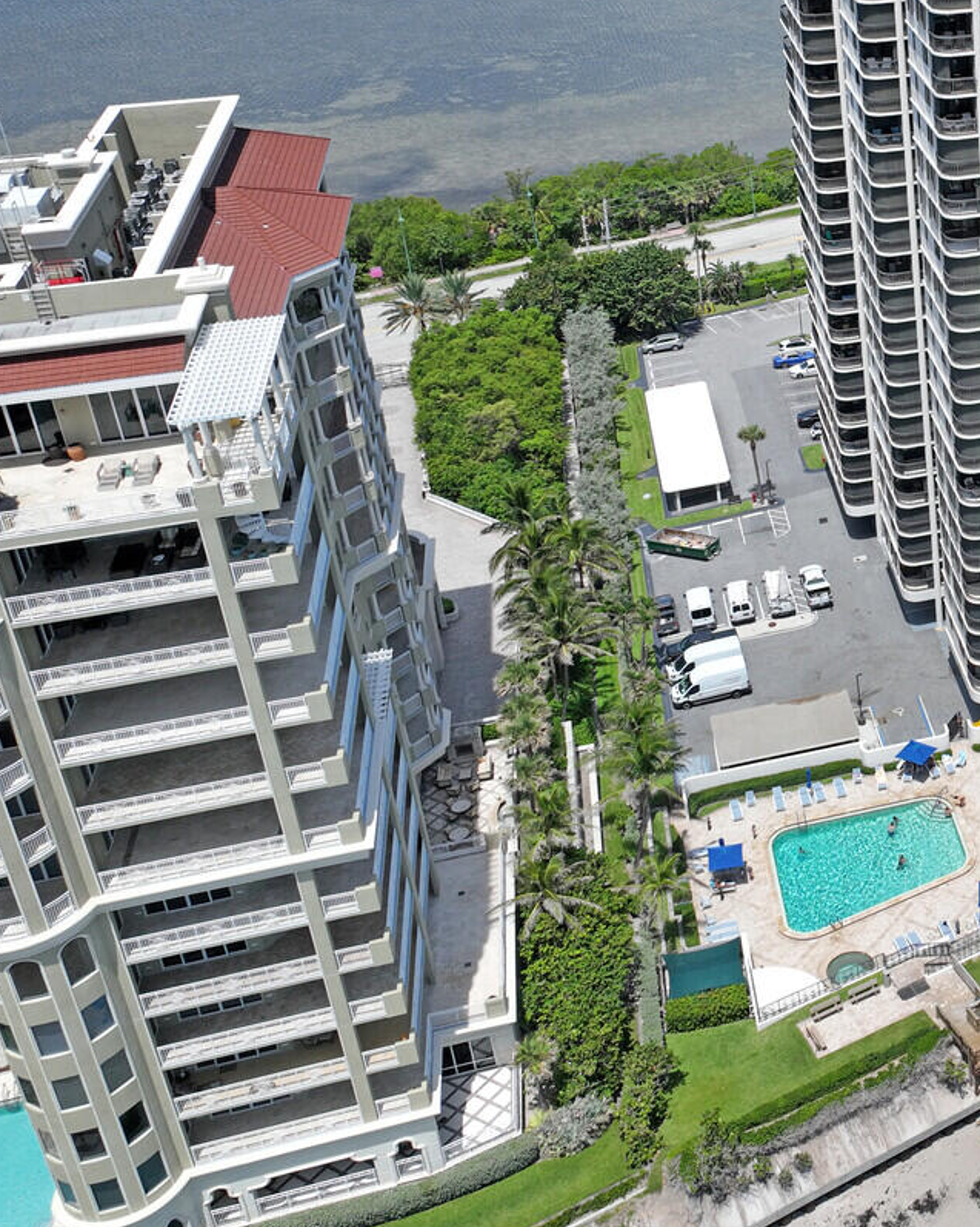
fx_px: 1705
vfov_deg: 38.9
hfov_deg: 28.3
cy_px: 371
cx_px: 1147
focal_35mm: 47
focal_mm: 12.29
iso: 110
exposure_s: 1/2500
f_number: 2.8
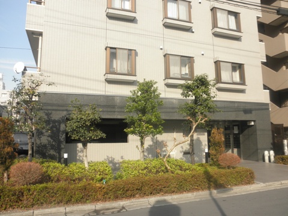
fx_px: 233
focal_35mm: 28
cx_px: 144
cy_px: 108
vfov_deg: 49.7
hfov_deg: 63.4
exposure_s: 1/400
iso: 64
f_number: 3
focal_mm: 5
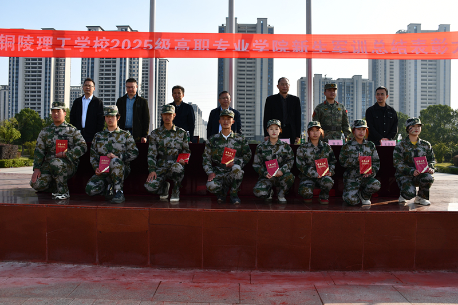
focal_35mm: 27
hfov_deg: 67.4
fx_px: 343
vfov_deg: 47.9
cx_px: 229
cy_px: 152
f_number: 7.1
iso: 100
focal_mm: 18
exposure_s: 1/250
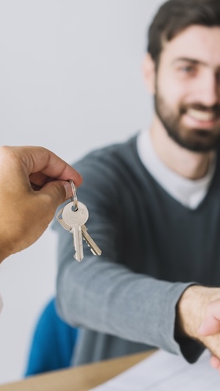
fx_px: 818
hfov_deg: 15.3
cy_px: 195
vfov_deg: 26.8
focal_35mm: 79
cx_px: 162
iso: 250
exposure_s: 1/125
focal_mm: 50
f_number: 4
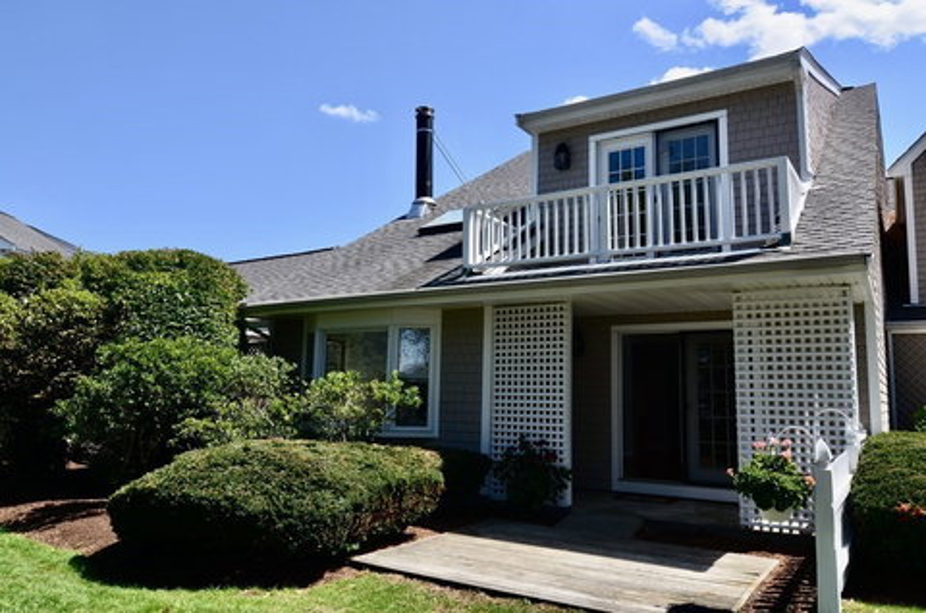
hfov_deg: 70.5
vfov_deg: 50.2
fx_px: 655
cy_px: 306
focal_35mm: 26
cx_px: 463
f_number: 11
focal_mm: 17
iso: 200
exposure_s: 1/400
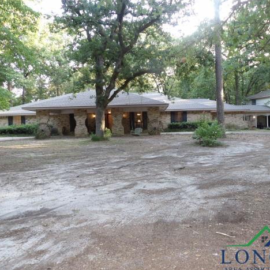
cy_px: 137
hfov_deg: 55.2
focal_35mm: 29
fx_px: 256
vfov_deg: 55.6
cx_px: 162
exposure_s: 1/22
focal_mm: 4.3
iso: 200
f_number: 3.2
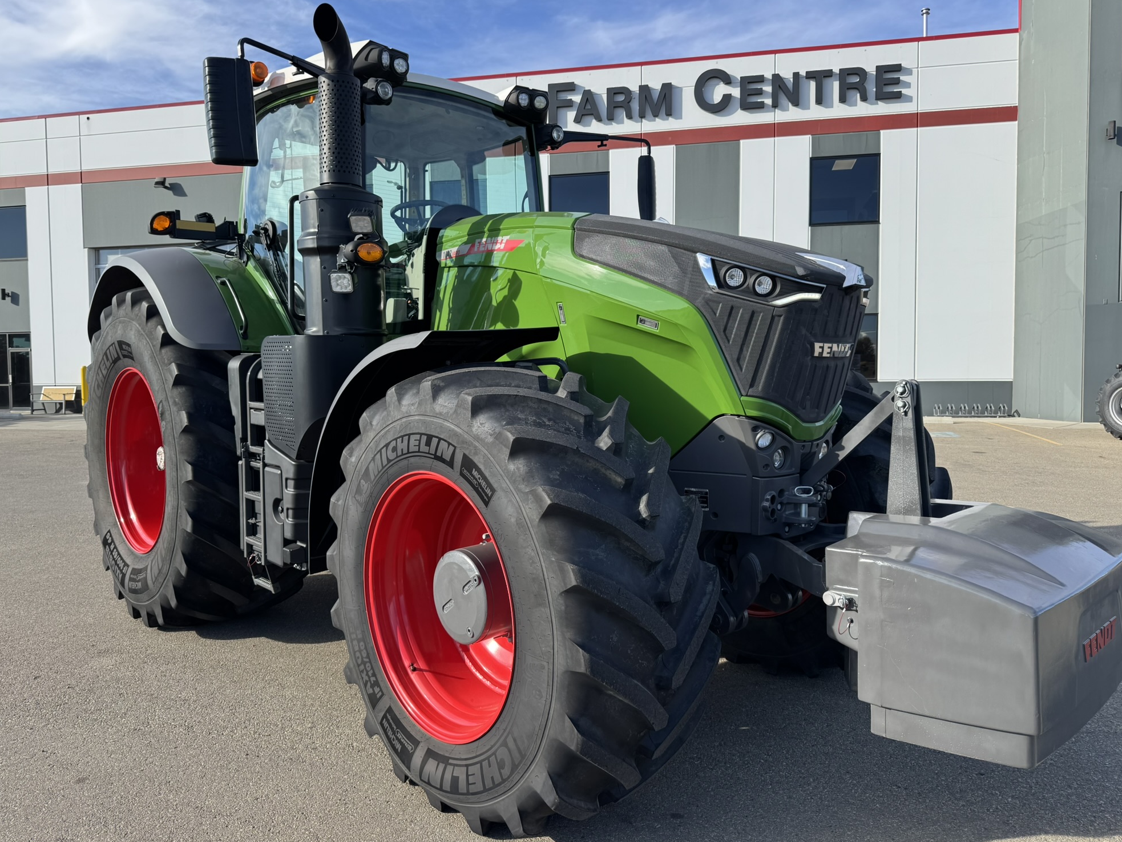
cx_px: 568
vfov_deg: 54.9
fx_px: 810
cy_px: 407
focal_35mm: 25
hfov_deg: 69.4
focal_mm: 6.76
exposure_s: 1/1923
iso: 80
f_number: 1.78
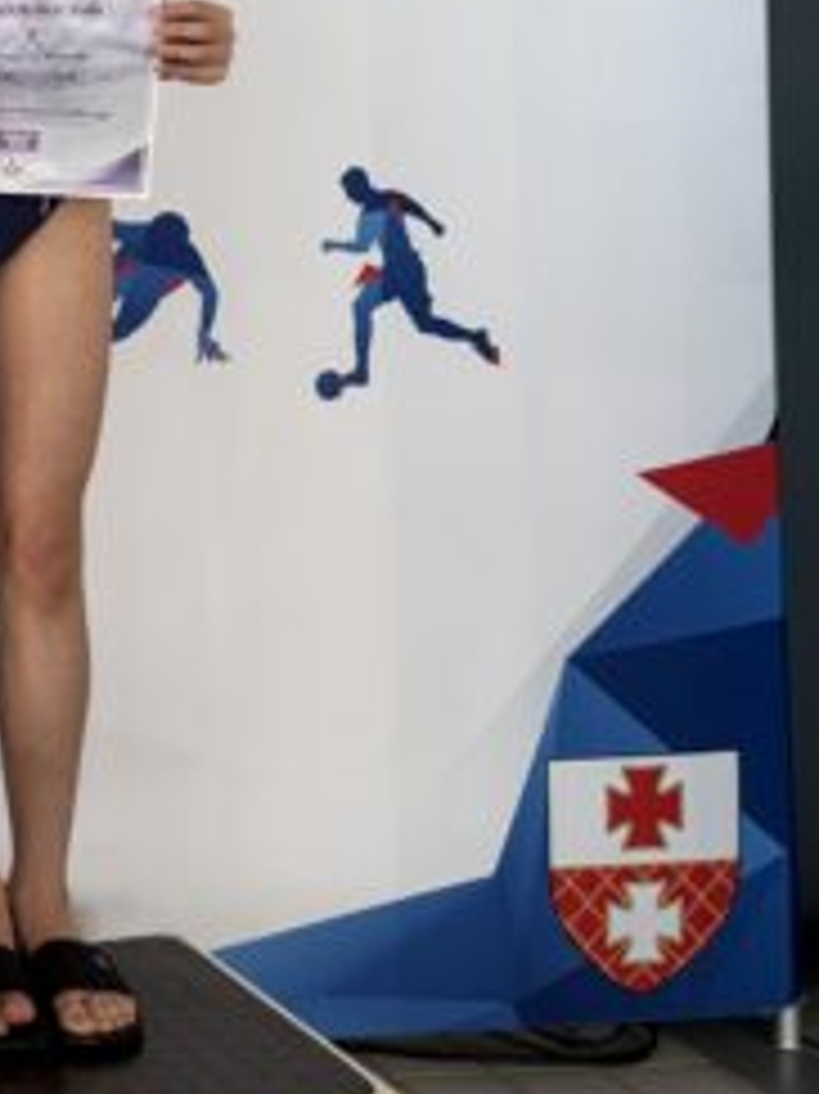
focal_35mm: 76
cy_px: 158
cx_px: -747
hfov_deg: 15.8
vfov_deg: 25.1
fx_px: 2400
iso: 160
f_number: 1.78
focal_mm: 6.76
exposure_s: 1/100
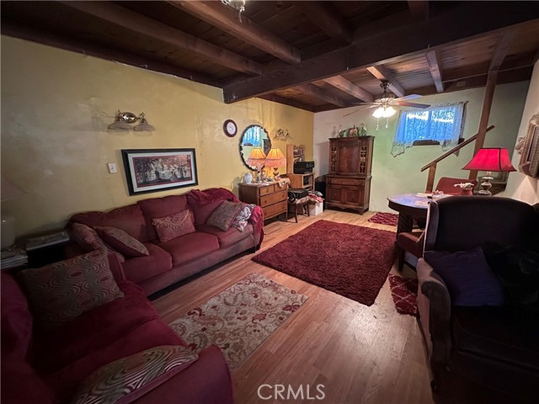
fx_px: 218
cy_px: 202
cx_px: 270
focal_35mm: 14
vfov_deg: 85.7
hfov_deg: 102.1
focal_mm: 2.22
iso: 1000
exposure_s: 1/40
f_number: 2.2
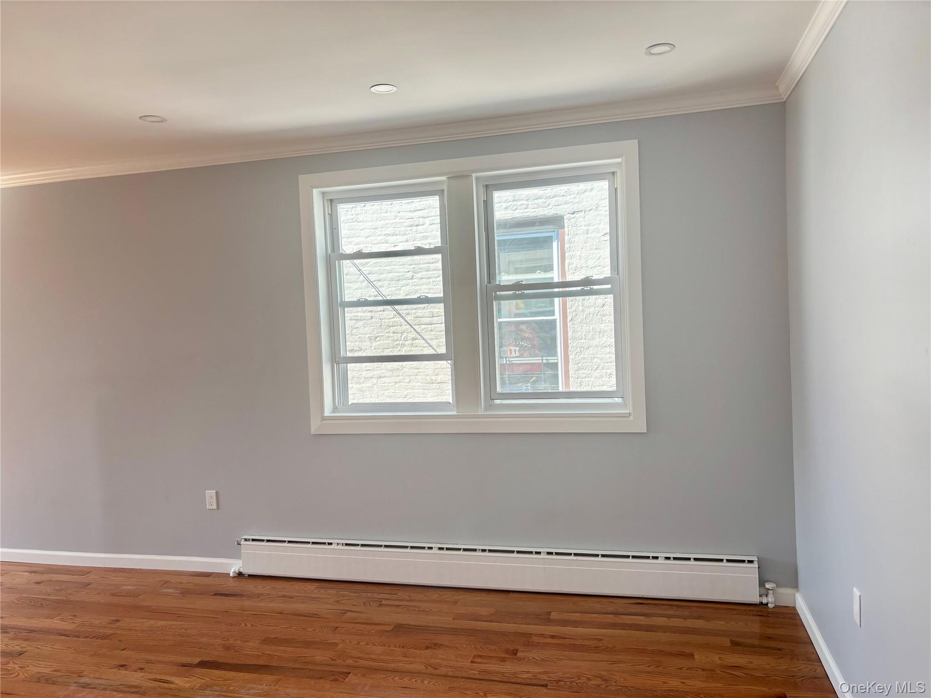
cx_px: 466
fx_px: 699
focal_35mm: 26
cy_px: 349
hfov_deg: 67.3
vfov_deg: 53.1
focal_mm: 5.96
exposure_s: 1/267
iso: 50
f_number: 1.6
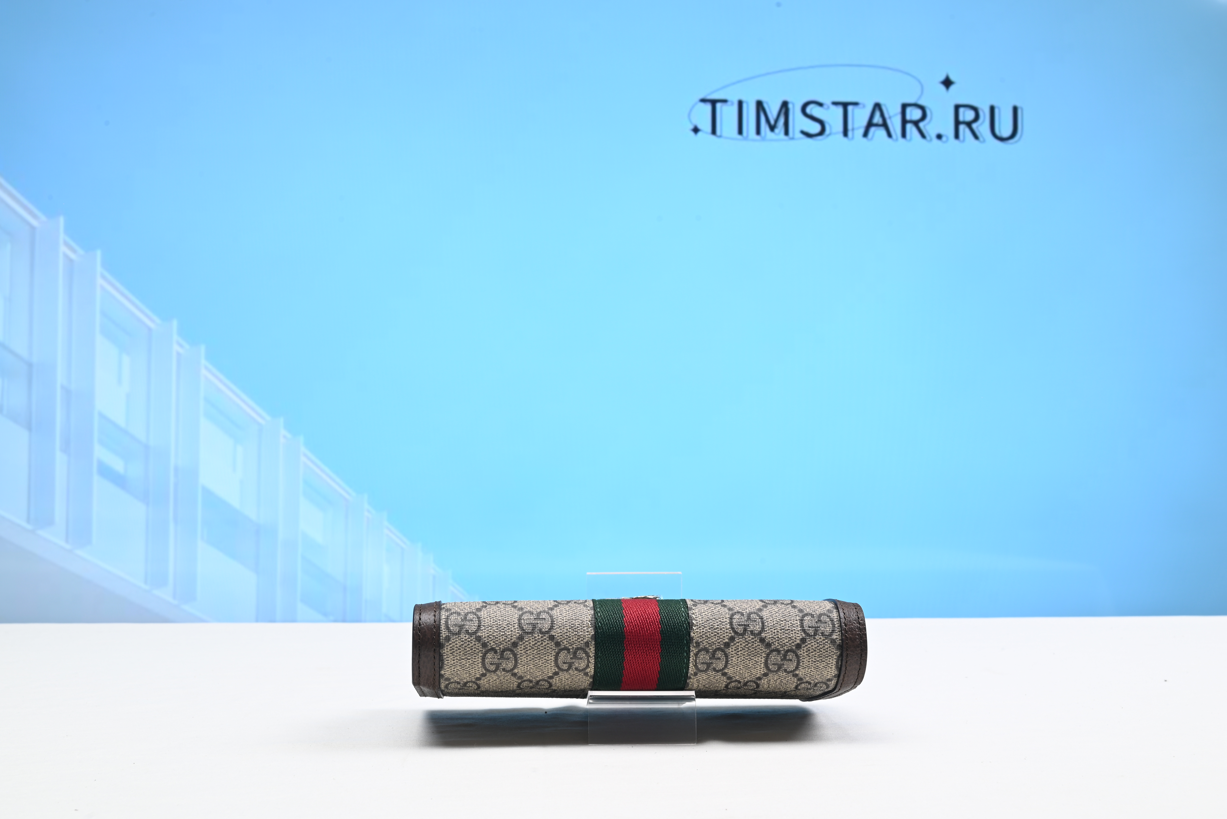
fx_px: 1398
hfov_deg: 47.4
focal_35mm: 41
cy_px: 410
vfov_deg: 32.7
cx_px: 614
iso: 100
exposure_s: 1/2
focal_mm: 41
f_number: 16
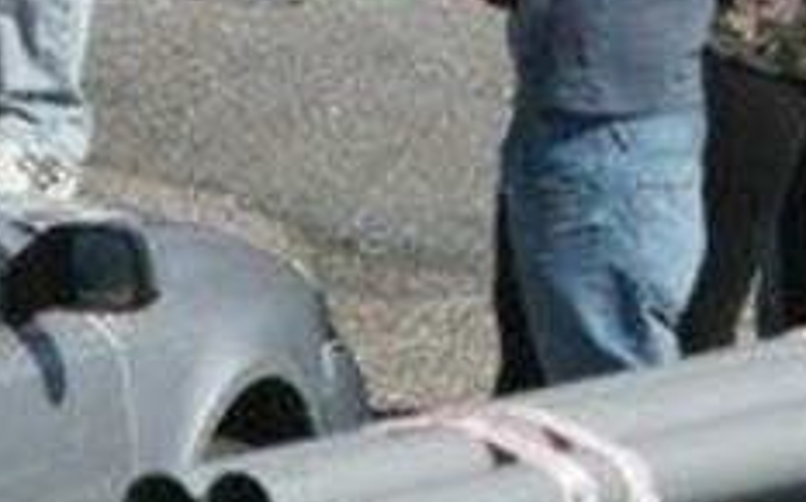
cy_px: -895
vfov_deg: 0.5
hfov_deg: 0.8
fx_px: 55332
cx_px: 913
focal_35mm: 2522
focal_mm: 360
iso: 800
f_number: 10
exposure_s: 1/1600
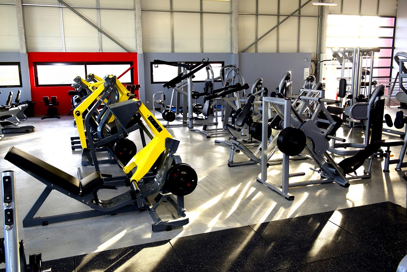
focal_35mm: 32
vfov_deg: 41.1
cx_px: 204
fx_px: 362
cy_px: 136
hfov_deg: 58.7
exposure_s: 1/100
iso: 640
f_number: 6.3
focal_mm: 32
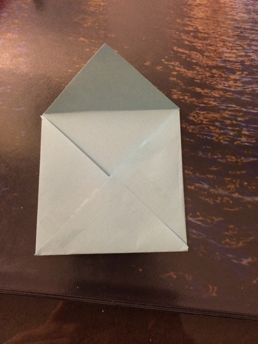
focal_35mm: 30
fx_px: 298
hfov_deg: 46.8
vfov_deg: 60.0
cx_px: 129
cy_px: 172
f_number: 2.2
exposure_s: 1/15
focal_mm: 4.12
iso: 500
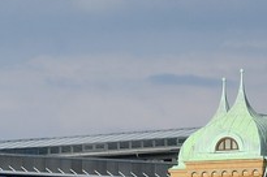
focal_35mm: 797
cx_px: -690
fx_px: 5902
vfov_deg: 1.7
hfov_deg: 2.5
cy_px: 215
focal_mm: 102
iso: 200
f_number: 9
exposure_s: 1/400
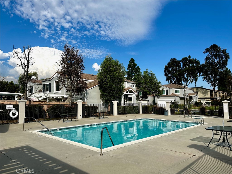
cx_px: 116
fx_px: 161
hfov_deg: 71.6
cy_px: 87
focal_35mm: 24
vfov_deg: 56.8
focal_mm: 6.86
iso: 80
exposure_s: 1/7042
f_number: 1.78
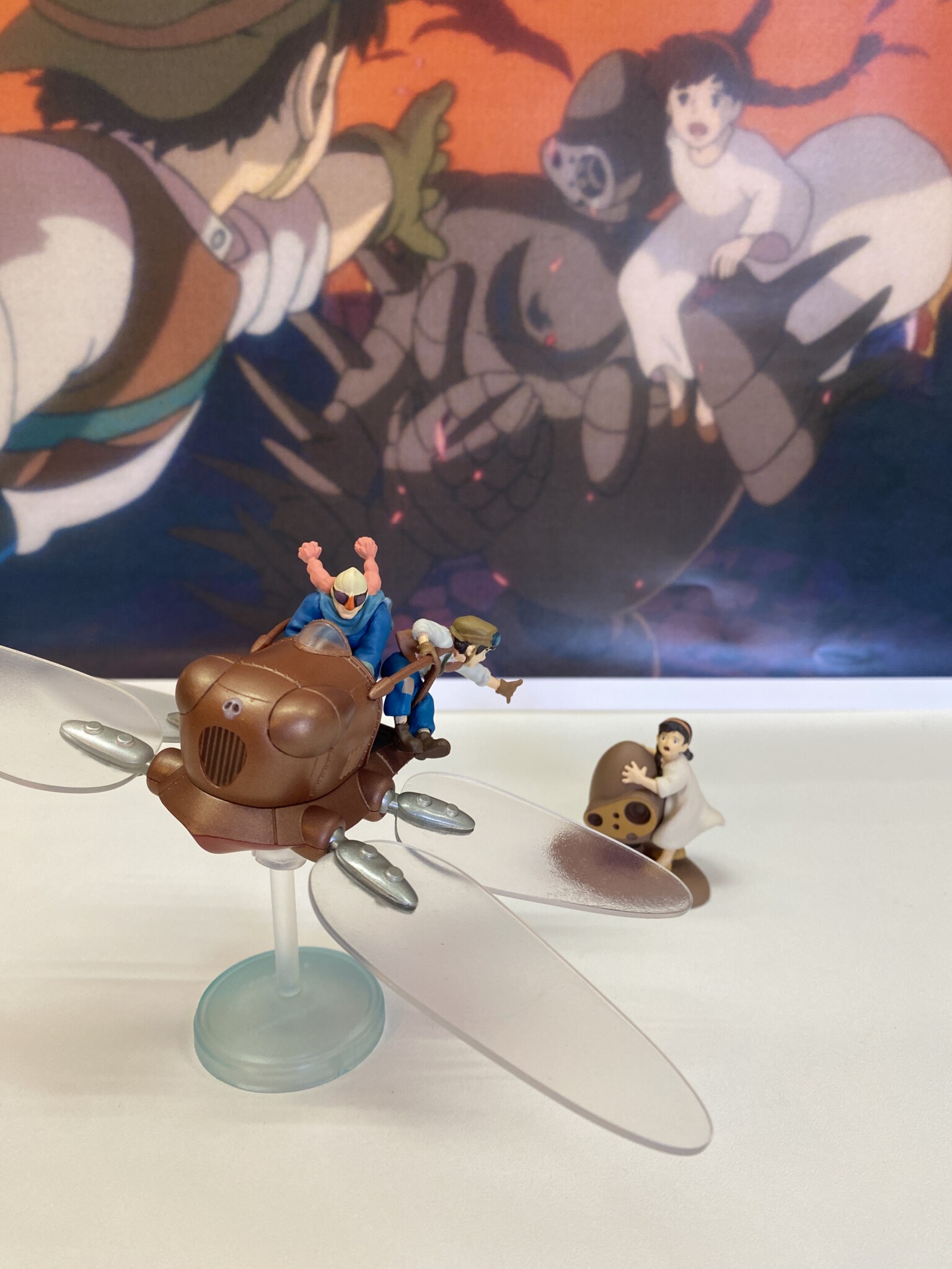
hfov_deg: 53.1
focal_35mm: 26
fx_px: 953
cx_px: 476
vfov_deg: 67.3
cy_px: 634
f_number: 1.8
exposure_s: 1/120
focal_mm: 4.25
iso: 125
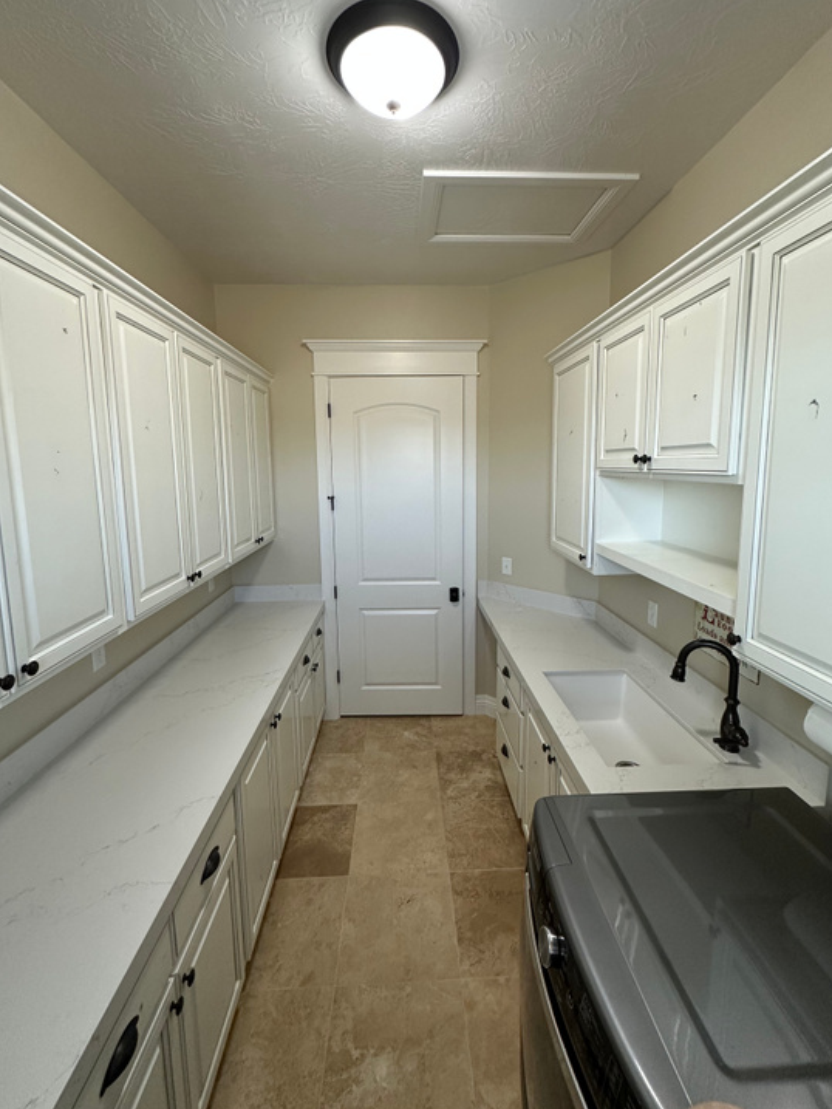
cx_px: 421
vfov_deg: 98.0
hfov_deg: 81.8
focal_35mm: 15
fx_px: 481
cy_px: 520
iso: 200
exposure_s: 1/120
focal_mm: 2.22
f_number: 2.2
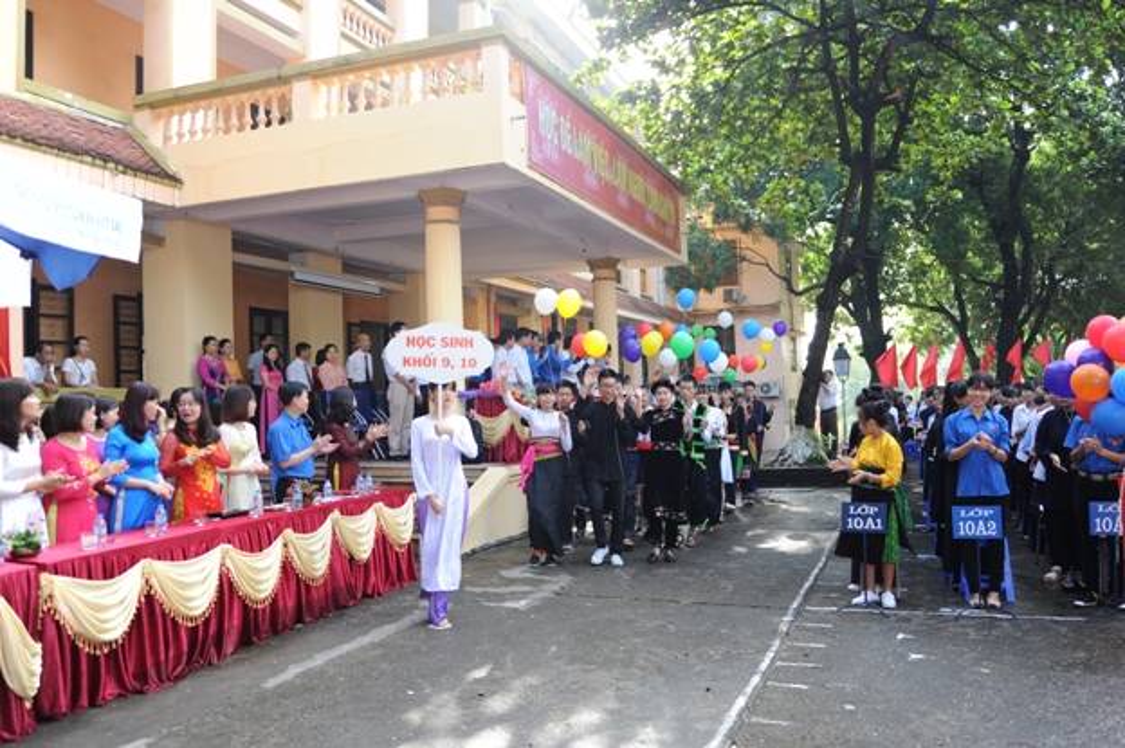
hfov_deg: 60.3
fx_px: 968
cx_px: 562
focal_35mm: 31
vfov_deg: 42.3
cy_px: 374
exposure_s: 1/200
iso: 400
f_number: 5
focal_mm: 31
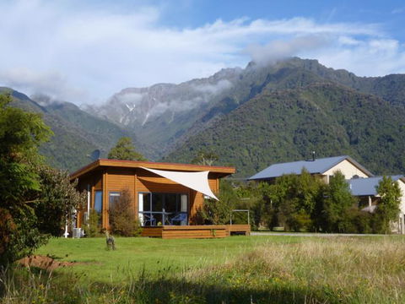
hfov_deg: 34.3
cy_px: 152
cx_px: 202
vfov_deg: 26.1
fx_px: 655
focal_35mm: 56
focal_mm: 10
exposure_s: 1/500
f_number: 4.4
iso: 100
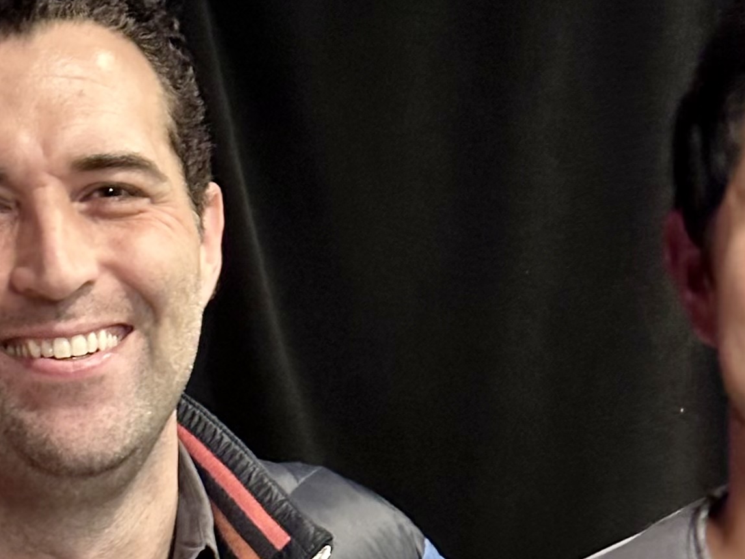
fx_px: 3638
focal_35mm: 169
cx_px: 452
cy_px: 1039
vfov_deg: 8.4
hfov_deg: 11.7
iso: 640
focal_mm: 6.86
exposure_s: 1/17
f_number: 1.78
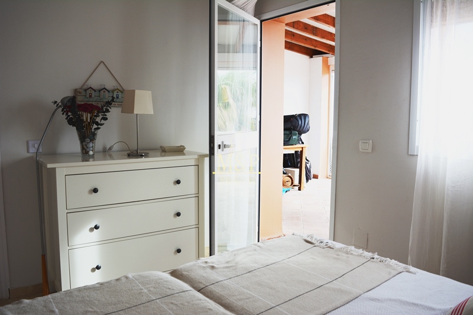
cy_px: 158
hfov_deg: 61.9
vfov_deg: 43.6
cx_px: 236
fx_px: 394
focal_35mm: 30
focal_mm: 20
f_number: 5.6
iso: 110
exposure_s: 1/60
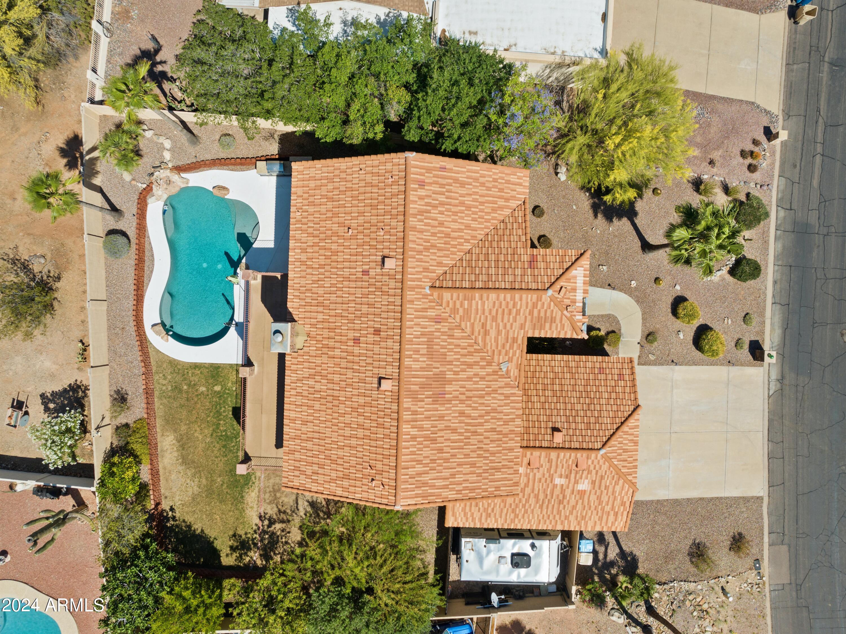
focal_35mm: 24
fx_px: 586
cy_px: 317
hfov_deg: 71.6
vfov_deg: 56.8
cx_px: 423
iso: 100
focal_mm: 12.29
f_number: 3.2
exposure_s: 1/1250
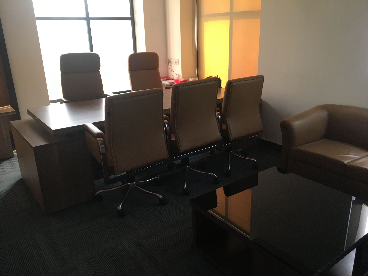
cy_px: 138
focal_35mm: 29
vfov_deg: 48.2
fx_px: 308
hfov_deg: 61.7
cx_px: 184
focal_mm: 4.15
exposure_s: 1/33
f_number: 2.2
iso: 100
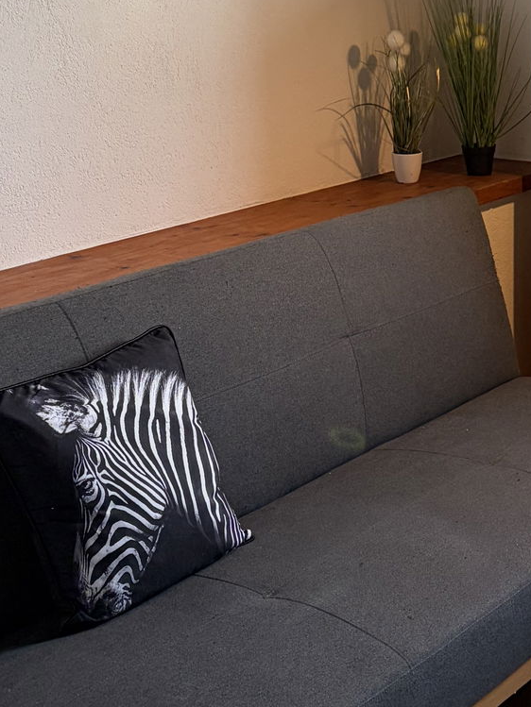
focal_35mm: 74
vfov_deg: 26.0
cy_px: 173
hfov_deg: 19.2
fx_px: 1513
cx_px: 557
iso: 125
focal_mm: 5.96
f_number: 1.6
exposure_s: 1/60
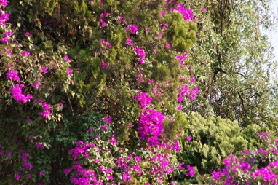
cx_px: 152
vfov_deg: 2.9
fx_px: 3634
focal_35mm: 471
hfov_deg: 4.4
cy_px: 127
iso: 400
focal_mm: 200
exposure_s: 1/320
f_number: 6.3
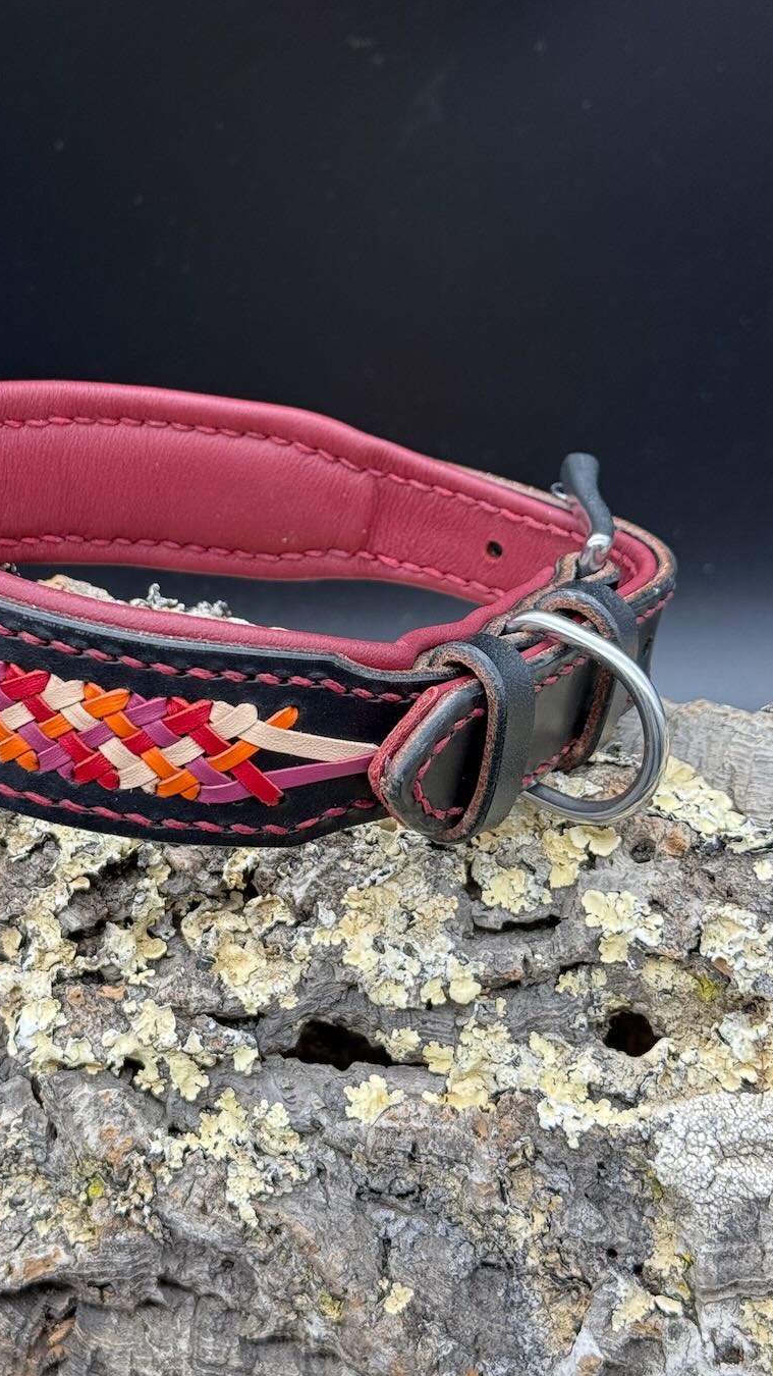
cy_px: 578
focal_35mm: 62
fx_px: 2260
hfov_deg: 19.3
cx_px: 259
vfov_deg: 33.8
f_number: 1.78
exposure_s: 1/121
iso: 80
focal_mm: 6.76
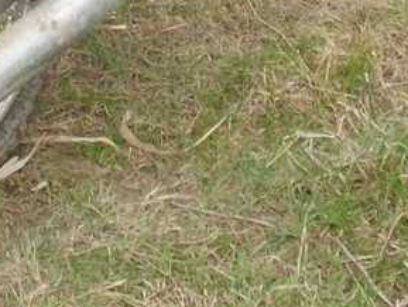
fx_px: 1568
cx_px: 35
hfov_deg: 14.7
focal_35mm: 133
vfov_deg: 10.5
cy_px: -238
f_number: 2.9
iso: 200
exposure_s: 1/125
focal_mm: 6.3
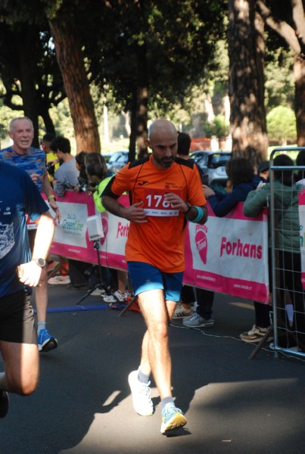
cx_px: 152
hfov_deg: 12.2
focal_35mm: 112
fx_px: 1422
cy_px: 227
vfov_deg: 18.1
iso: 1000
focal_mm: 75
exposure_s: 1/400
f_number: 5.6
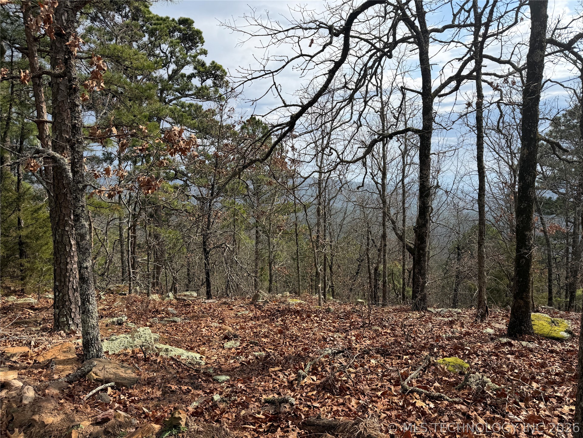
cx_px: 292
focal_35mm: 24
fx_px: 404
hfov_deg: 71.6
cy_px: 219
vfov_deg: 56.8
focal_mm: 6.76
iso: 80
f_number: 1.78
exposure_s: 1/4405
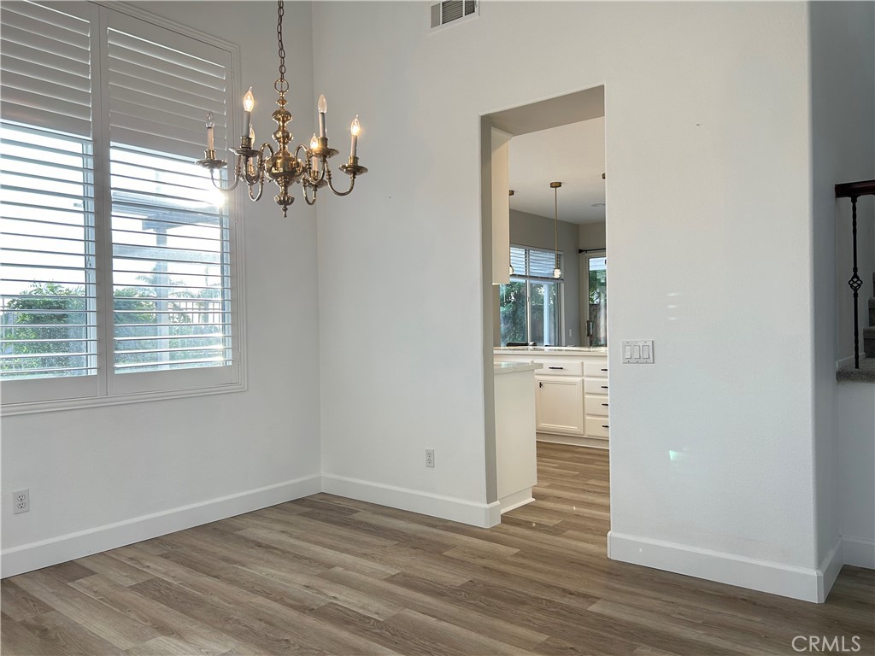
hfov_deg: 67.3
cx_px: 438
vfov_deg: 53.1
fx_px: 657
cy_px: 328
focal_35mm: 26
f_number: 1.5
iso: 64
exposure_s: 1/159
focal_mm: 5.7
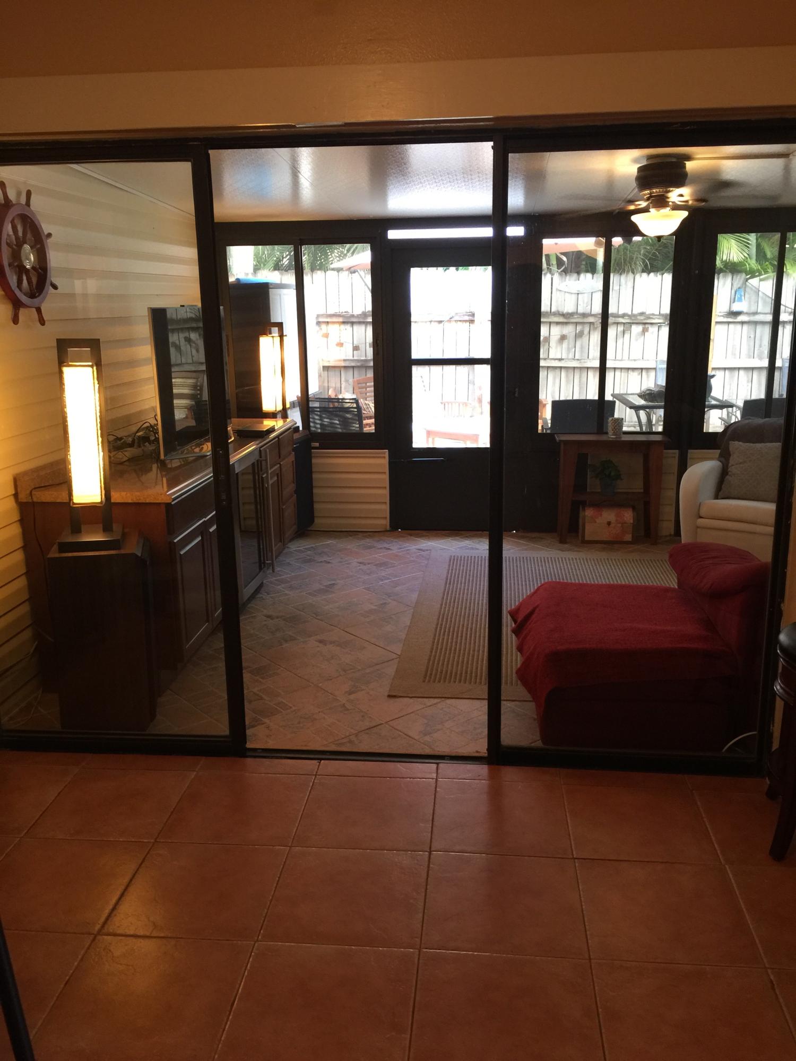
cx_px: 398
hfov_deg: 48.2
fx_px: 889
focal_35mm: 29
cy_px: 530
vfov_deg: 61.7
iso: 64
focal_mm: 4.15
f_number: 2.2
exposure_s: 1/15
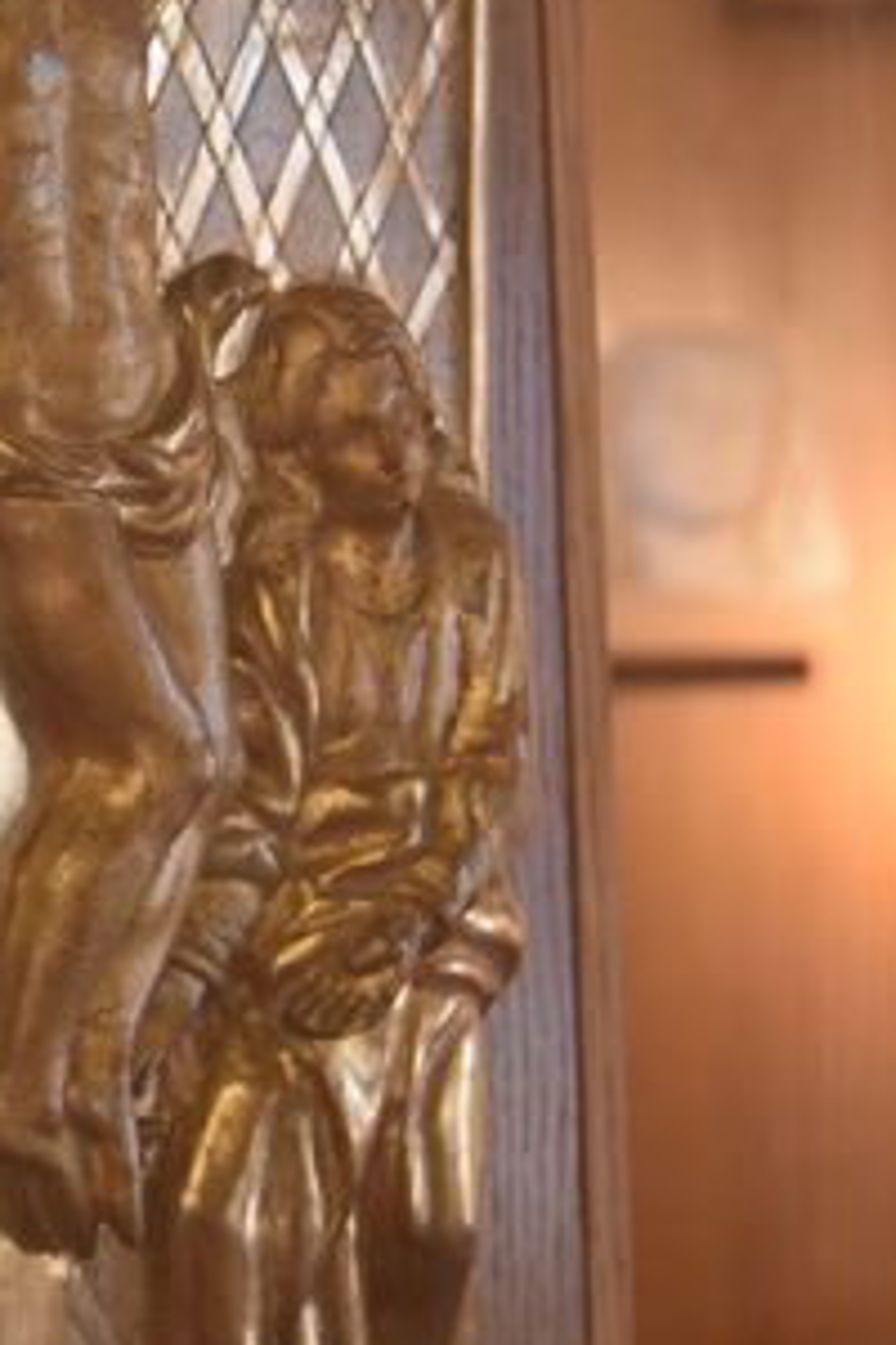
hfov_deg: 14.6
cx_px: -110
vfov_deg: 22.3
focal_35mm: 91
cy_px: 534
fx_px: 3397
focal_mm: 26
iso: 3200
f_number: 4
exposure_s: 1/60
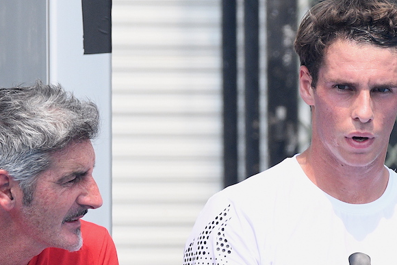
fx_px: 13269
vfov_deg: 1.1
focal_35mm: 1203
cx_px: 144
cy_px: 281
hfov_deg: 1.7
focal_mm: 310
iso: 1000
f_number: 7.1
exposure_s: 1/1600
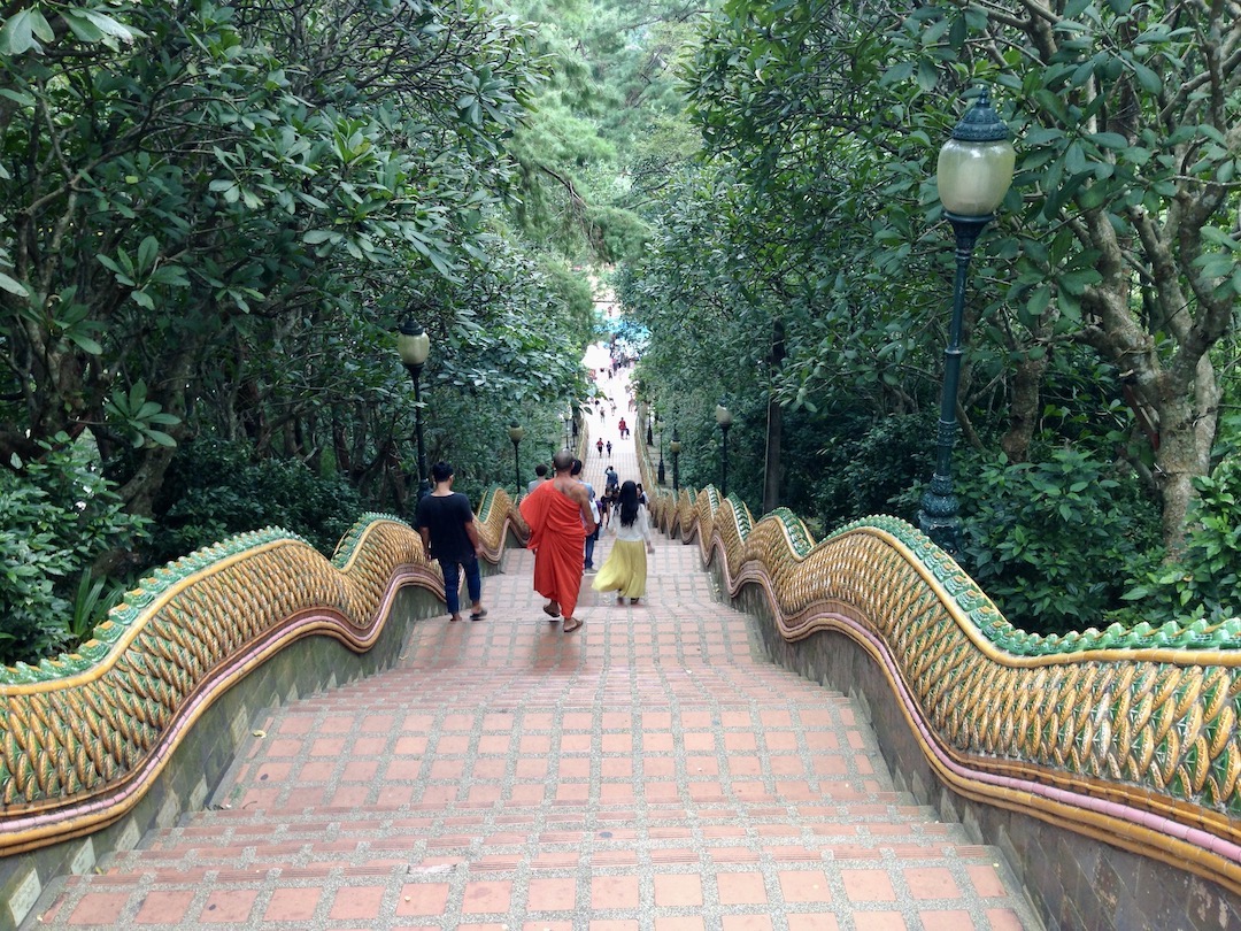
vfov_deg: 42.9
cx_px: 620
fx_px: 1183
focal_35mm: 33
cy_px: 466
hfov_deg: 55.4
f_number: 2.4
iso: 50
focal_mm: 4.12
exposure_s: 1/30
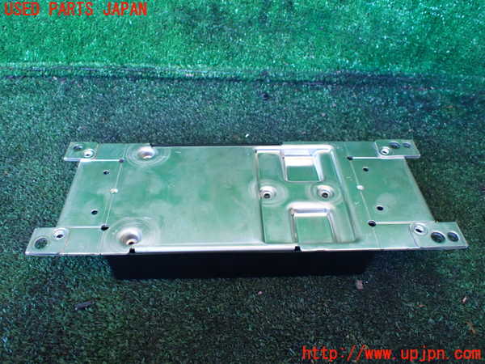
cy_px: 182
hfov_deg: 60.0
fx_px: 420
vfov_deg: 46.8
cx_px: 242
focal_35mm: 30
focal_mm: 5.4
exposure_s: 1/80
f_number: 2.3
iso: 800
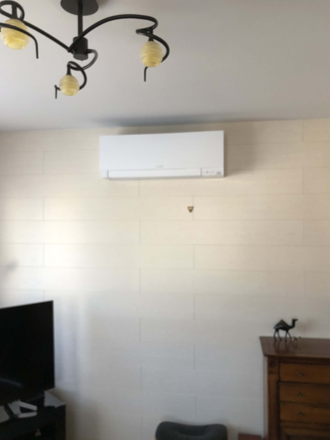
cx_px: 168
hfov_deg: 48.2
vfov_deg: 61.7
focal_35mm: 29
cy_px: 224
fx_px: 369
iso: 32
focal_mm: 3.99
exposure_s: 1/30
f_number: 1.8
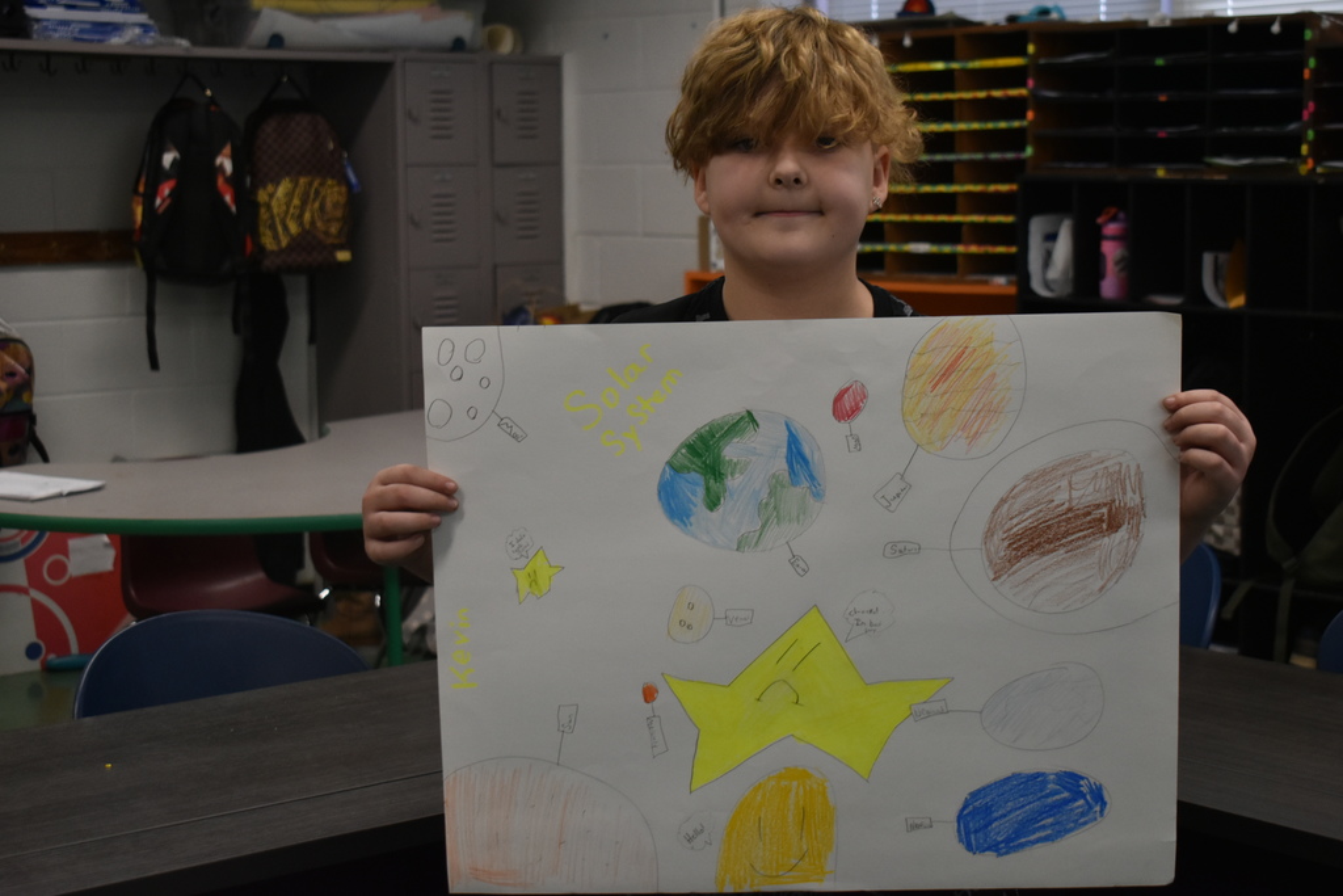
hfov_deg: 33.4
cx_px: 672
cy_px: 448
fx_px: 2238
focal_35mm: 60
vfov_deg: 22.6
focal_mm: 40
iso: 1250
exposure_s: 1/125
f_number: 4.8
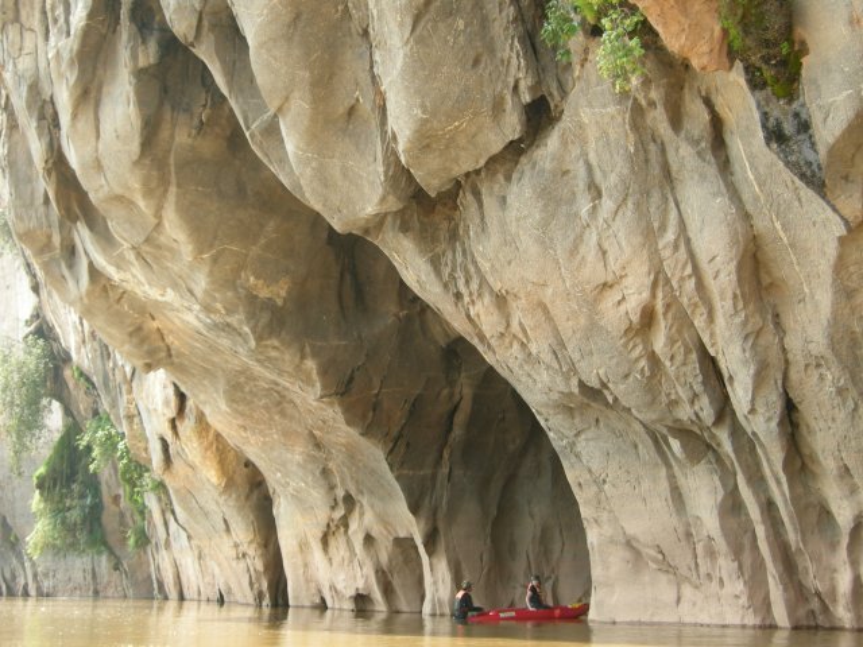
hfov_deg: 31.2
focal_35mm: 62
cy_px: 324
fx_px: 1546
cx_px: 432
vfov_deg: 23.7
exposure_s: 1/88
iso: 64
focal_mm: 12.9
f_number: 3.9
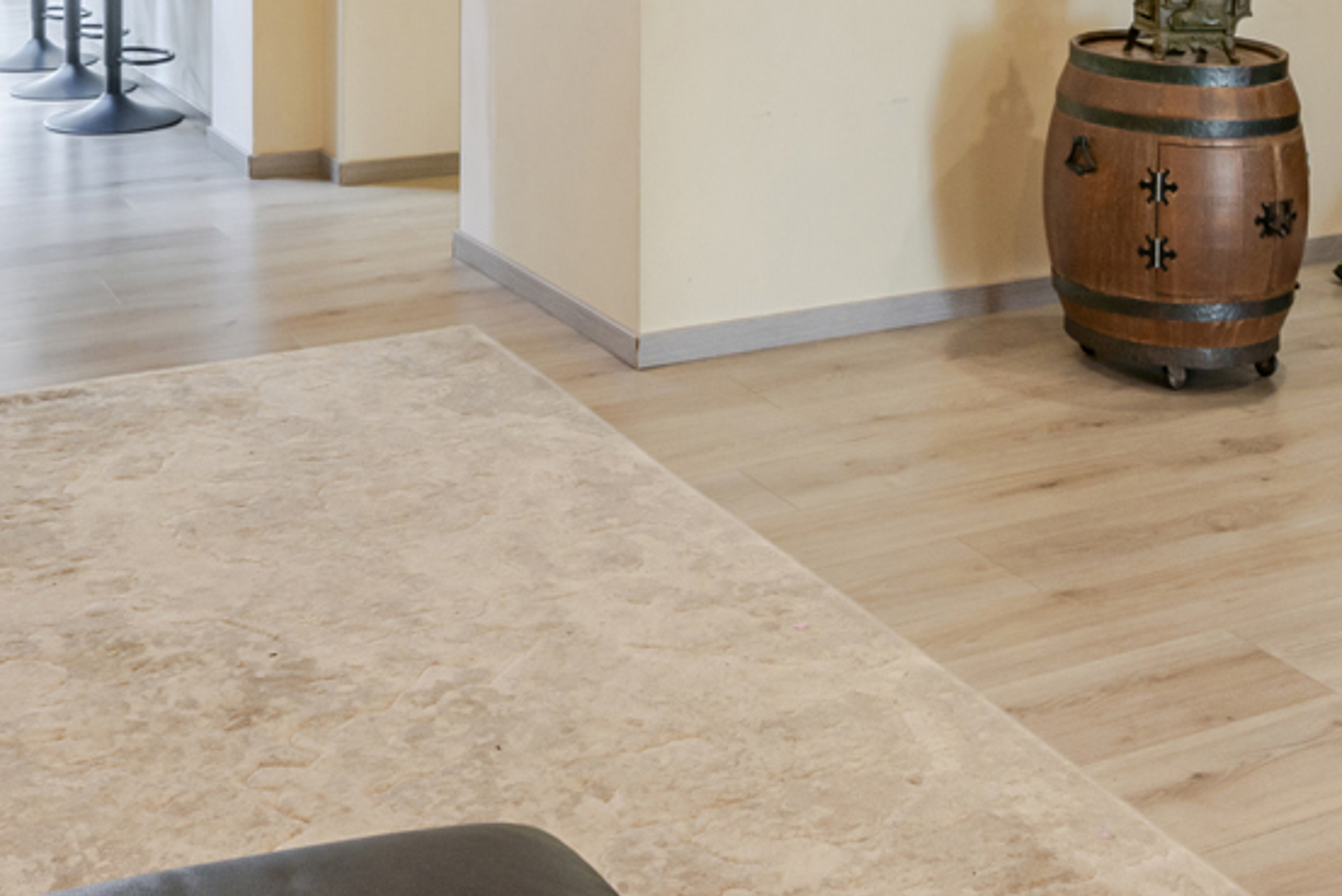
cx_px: 553
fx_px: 1939
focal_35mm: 52
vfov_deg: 23.7
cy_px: -185
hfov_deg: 38.1
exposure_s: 1/80
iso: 250
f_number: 11
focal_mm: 16
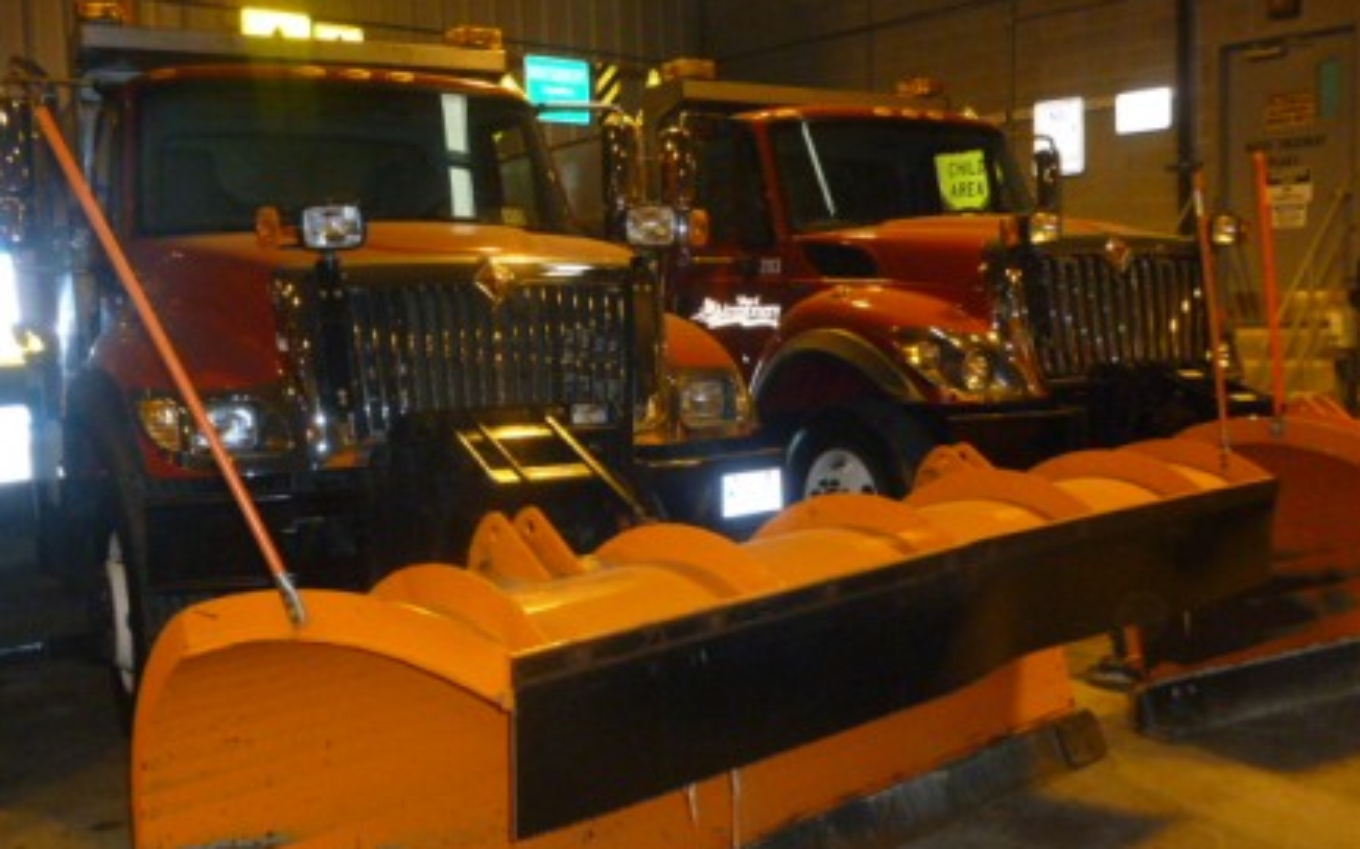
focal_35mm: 35
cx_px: 677
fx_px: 1297
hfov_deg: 55.3
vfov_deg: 36.2
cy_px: 445
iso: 400
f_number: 3.5
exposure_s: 1/60
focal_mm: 5.7
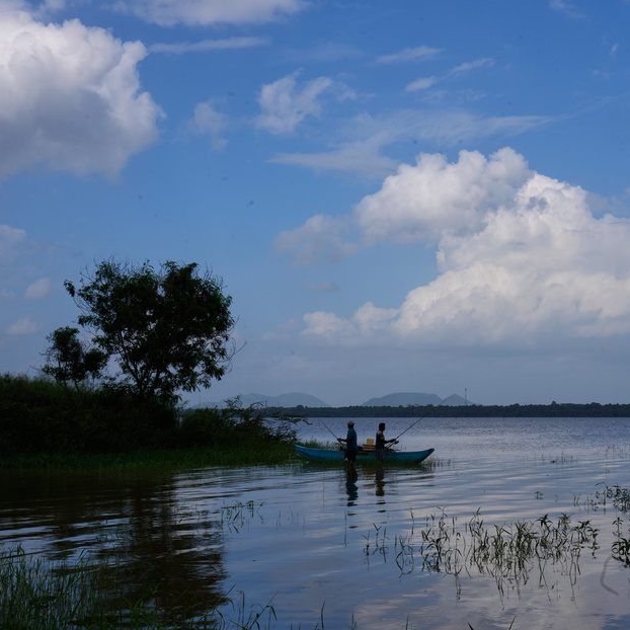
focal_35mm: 56
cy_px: 336
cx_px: 391
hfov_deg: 30.4
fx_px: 1153
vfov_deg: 30.6
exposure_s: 1/80
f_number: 22
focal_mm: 40
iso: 125
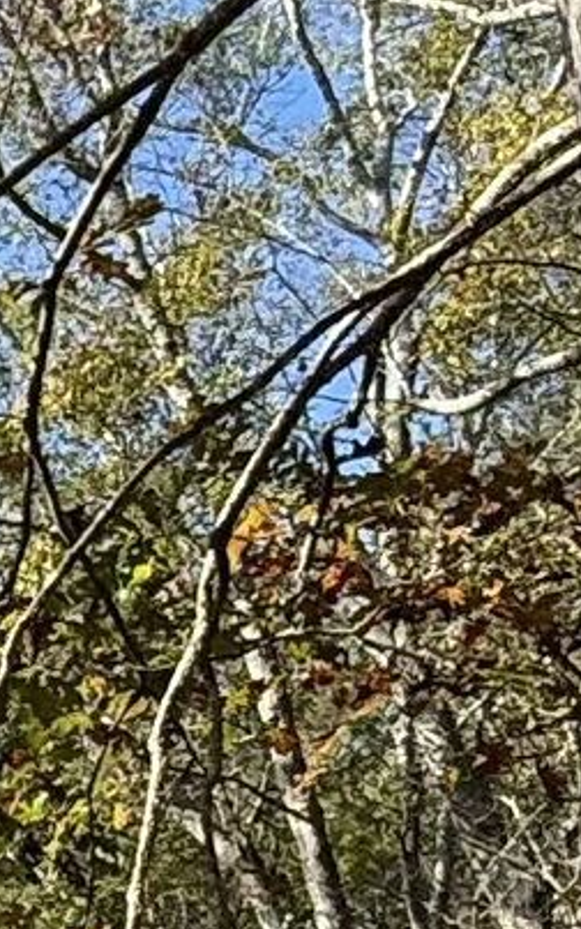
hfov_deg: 9.8
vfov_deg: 18.0
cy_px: 947
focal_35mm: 113
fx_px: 2862
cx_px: -938
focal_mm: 2.22
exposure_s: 1/694
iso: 50
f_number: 2.2
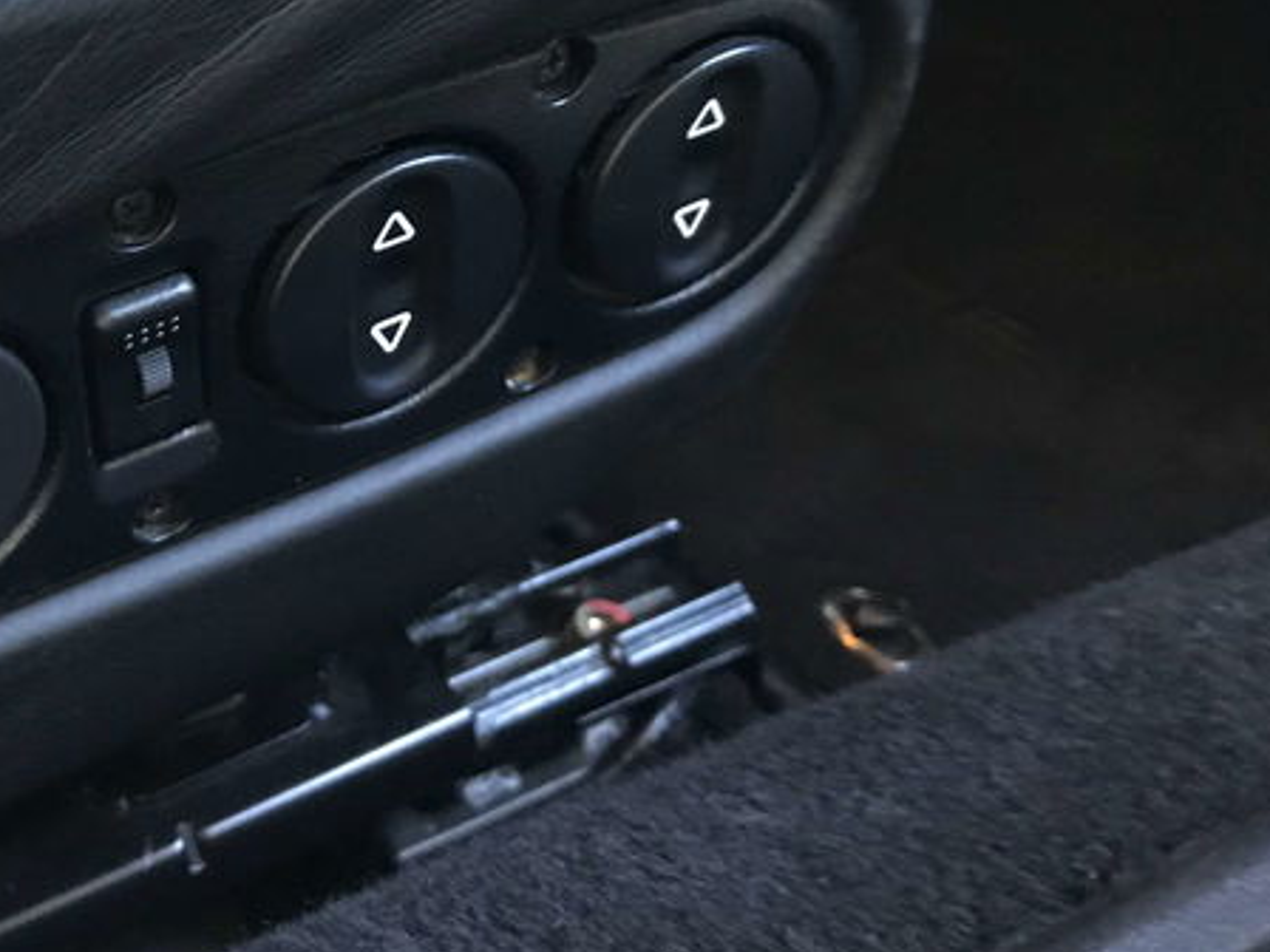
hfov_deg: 38.1
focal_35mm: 48
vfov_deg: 30.0
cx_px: 247
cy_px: 312
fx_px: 1761
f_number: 1.8
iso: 80
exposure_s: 1/7
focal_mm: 3.99
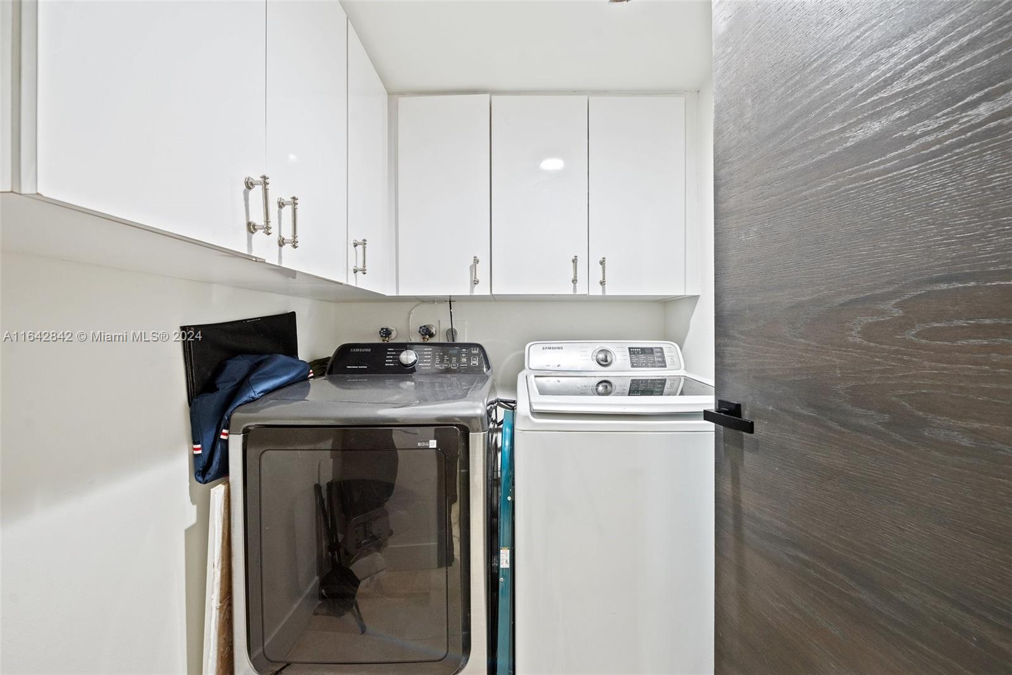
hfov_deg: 104.2
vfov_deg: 81.2
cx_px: 506
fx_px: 394
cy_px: 338
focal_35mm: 14
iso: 640
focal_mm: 14
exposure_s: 1/13
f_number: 8
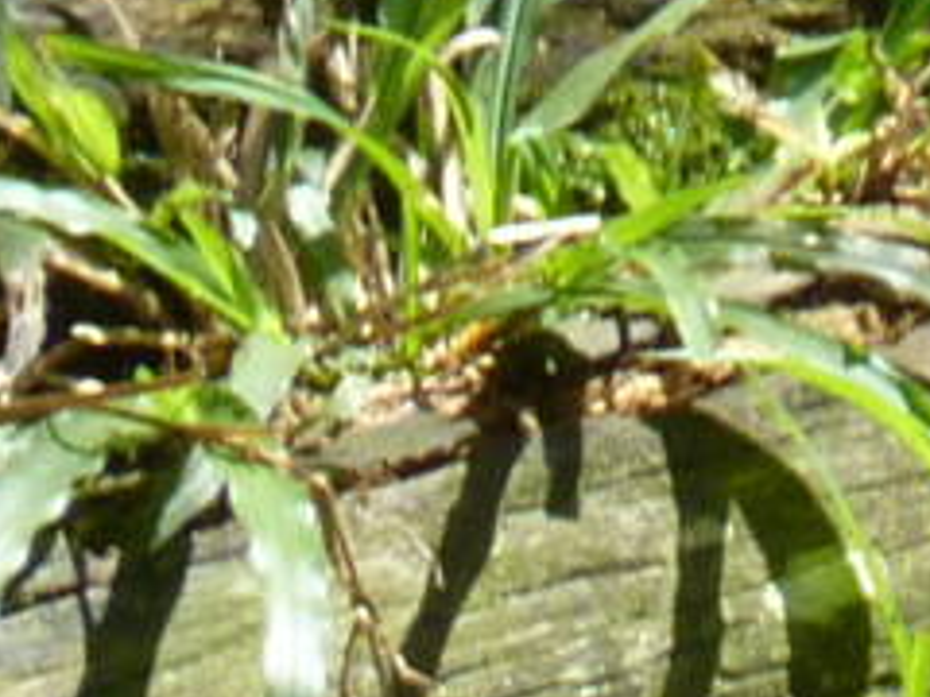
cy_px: 1894
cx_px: 1906
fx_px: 53813
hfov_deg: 1.0
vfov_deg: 0.7
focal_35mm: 2003
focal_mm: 49.2
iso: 160
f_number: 4.9
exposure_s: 1/250
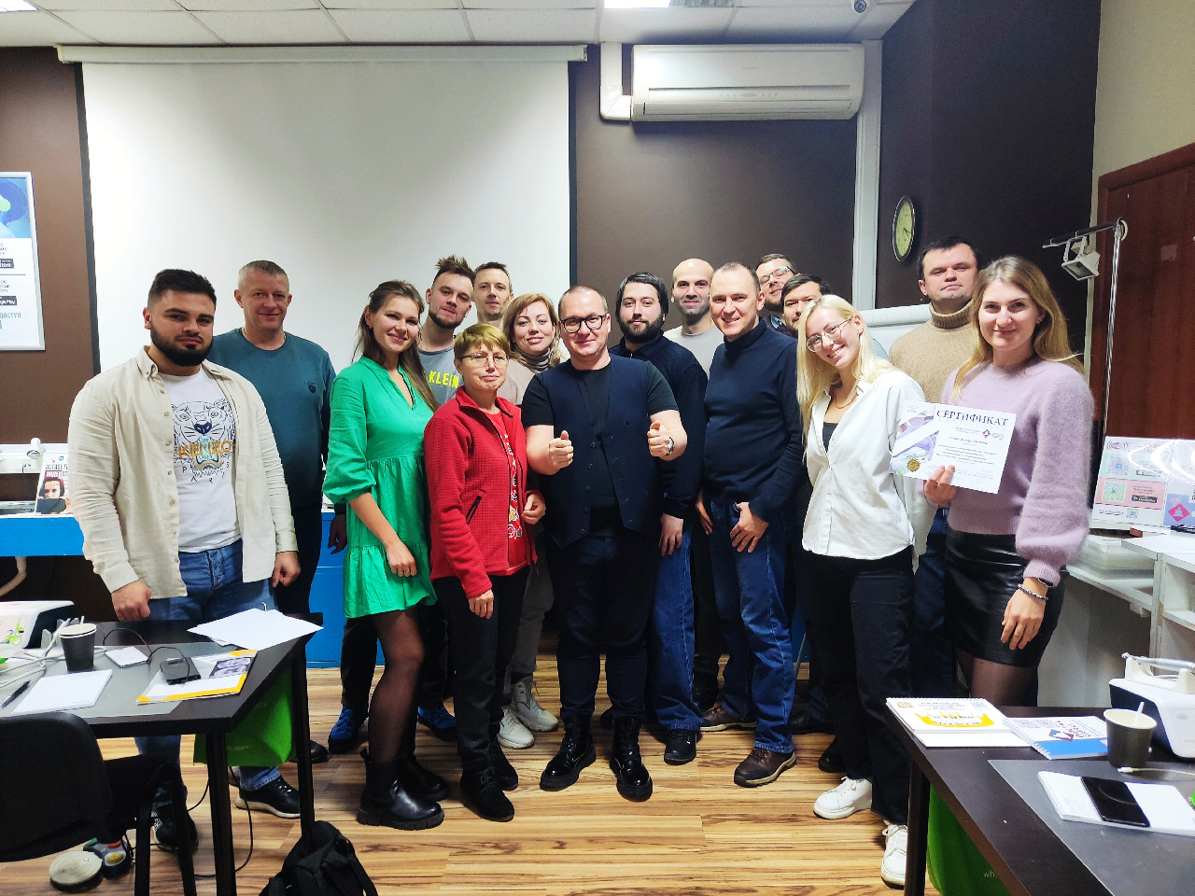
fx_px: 863
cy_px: 448
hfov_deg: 69.4
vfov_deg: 54.9
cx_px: 598
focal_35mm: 25
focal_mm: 4.71
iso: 215
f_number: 1.79
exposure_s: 1/33
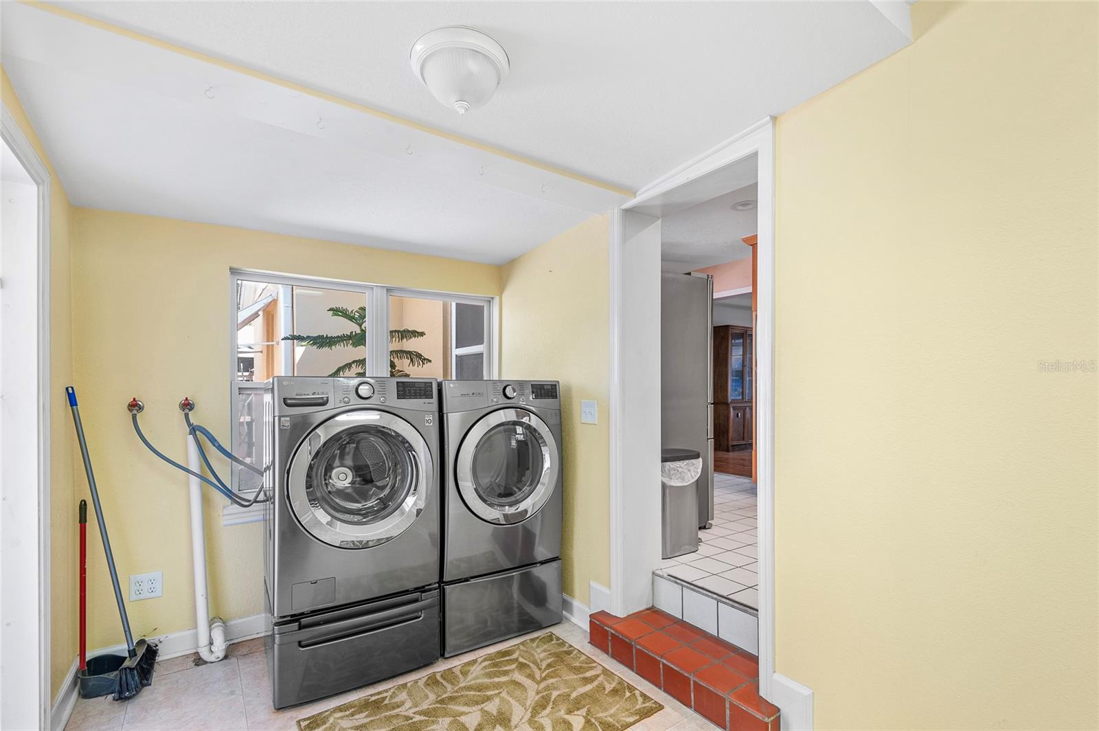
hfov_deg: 96.8
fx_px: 488
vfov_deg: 73.6
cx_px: 550
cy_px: 366
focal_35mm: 16
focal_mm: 16
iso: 100
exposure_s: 1/1.67
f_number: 9
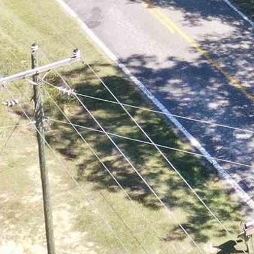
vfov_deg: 9.2
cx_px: 470
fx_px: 1453
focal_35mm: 175
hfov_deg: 9.5
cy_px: -301
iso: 100
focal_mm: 10.26
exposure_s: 1/200
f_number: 5
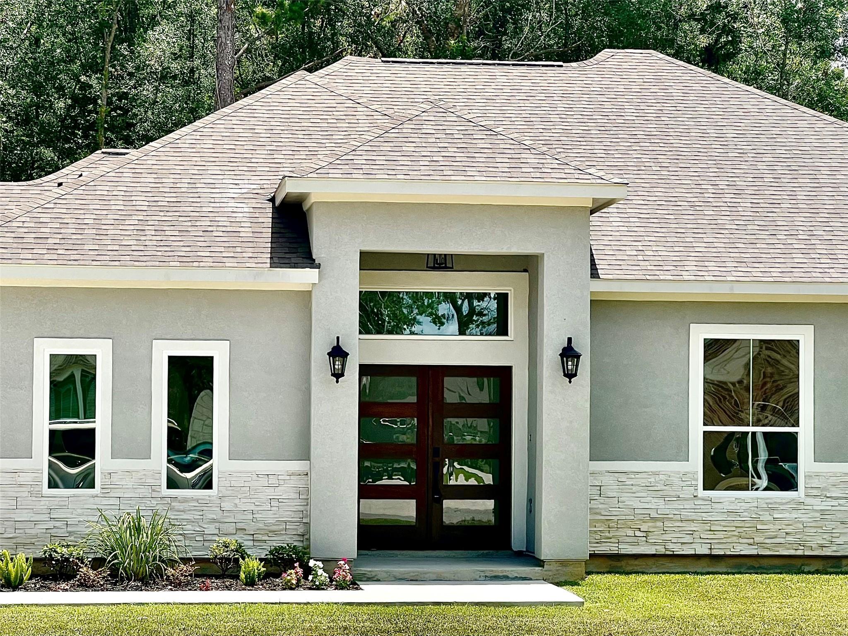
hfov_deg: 25.3
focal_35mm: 77
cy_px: 318
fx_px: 1886
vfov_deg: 19.1
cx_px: 424
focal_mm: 9
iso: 32
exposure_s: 1/595
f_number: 2.8
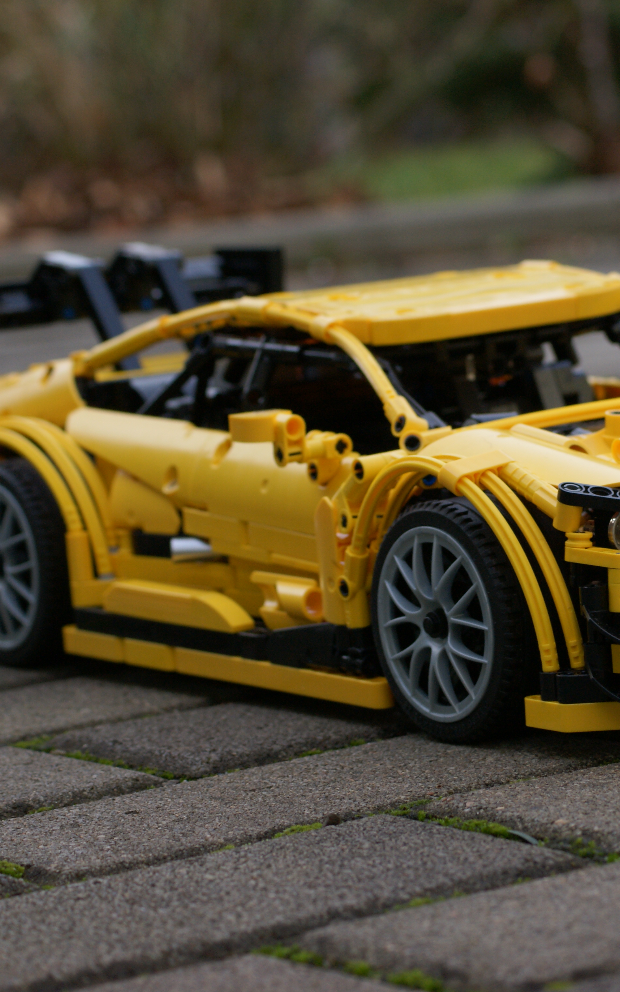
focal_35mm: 127
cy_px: 495
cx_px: 497
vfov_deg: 16.5
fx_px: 3427
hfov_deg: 10.3
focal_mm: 55
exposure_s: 1/125
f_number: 6.3
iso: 200
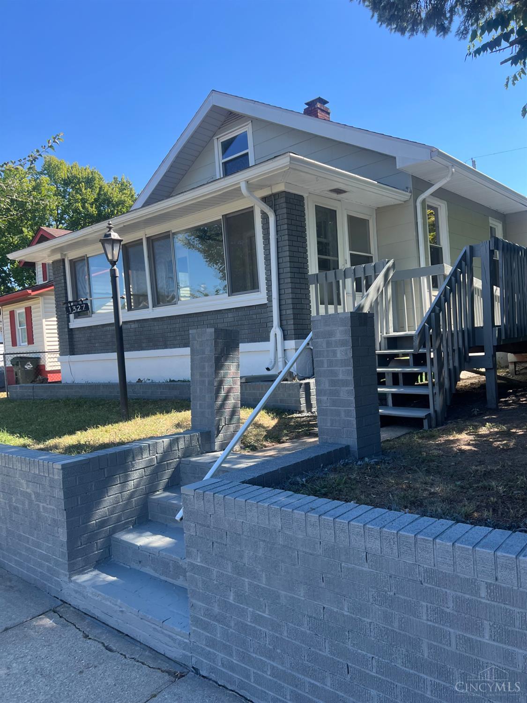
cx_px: 264
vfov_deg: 67.3
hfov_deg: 53.1
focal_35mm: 26
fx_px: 528
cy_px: 352
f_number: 1.5
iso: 50
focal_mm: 5.7
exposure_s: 1/887
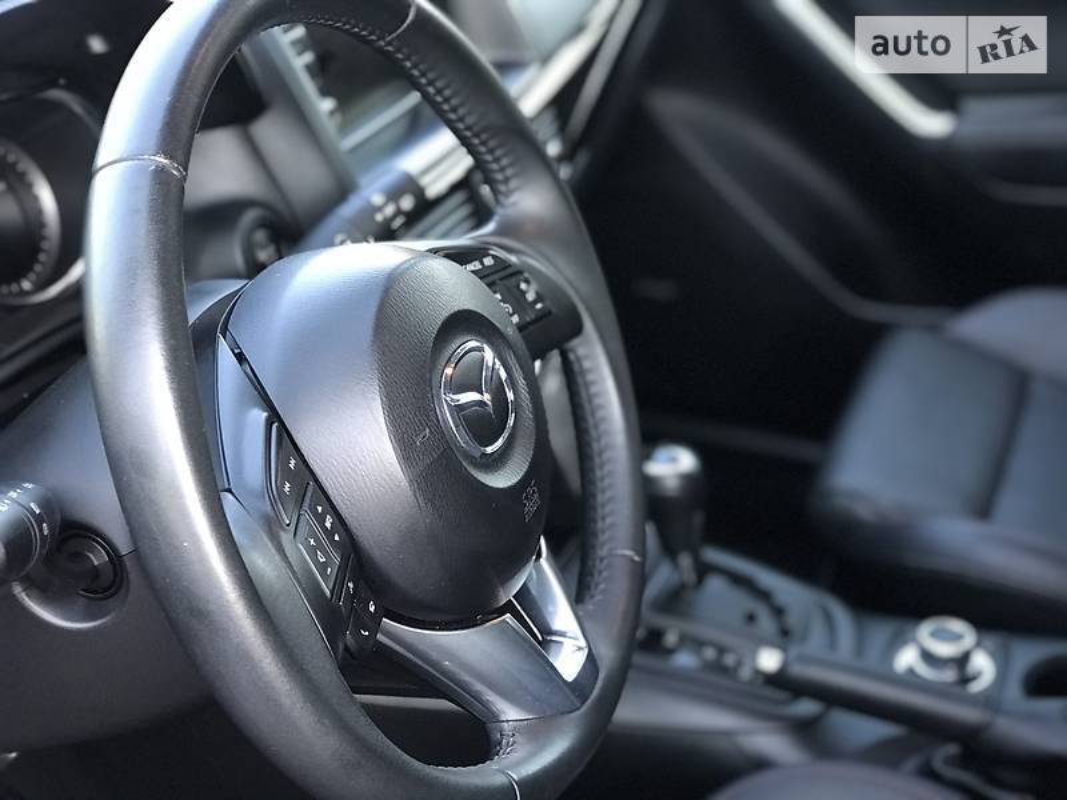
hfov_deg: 33.8
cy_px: 400
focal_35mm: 57
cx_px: 534
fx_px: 1757
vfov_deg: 25.7
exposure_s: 1/94
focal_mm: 6.6
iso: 500
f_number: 2.8
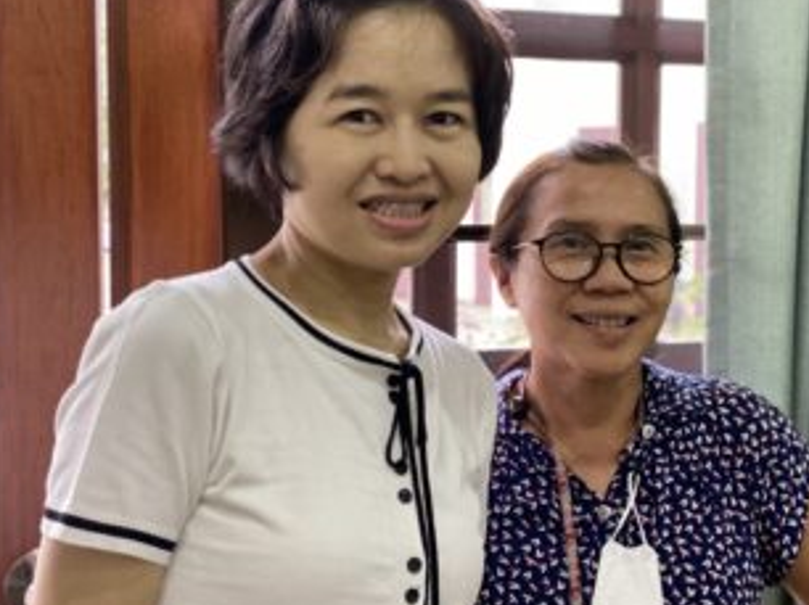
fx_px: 1588
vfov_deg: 21.6
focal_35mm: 68
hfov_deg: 28.5
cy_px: 320
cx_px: 502
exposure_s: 1/40
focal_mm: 6
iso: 200
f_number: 2
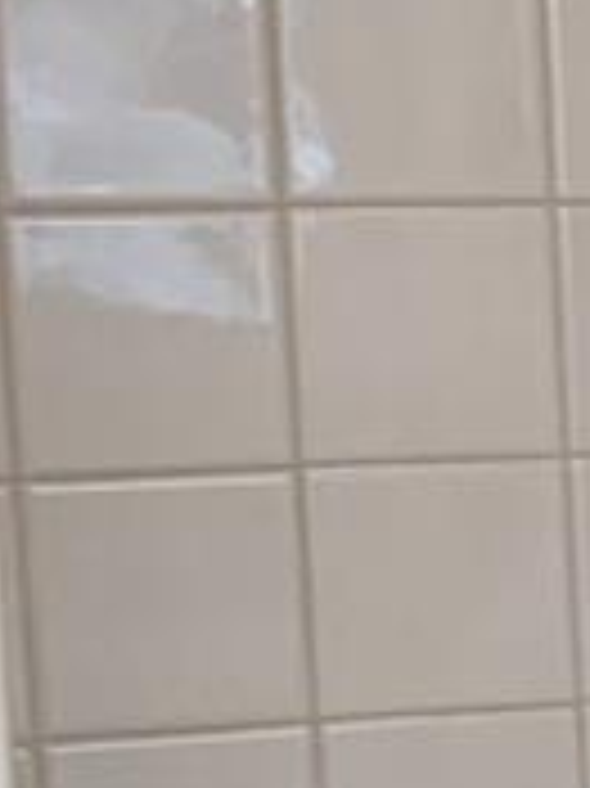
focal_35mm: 178
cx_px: 1878
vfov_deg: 11.0
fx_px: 4050
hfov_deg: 7.2
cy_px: 856
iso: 125
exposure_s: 1/60
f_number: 1.8
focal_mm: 4.25
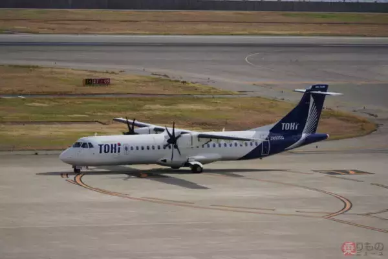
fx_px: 2586
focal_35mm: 240
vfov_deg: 5.7
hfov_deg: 8.6
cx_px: 194
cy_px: 130
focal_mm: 240
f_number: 6.3
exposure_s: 1/800
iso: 100
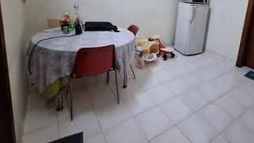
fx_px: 141
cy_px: 22
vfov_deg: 49.3
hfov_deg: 81.4
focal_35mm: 21
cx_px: 167
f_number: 2.2
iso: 500
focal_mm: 1.74
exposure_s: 1/20
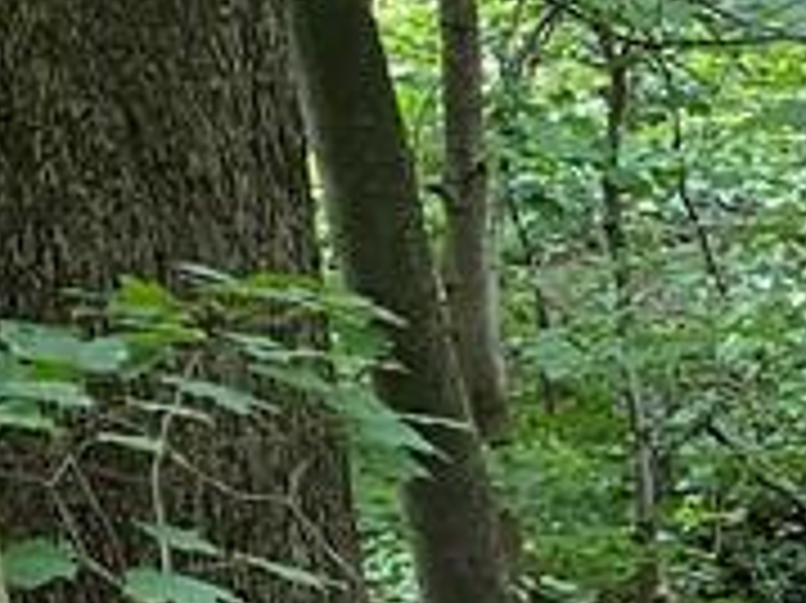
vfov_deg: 9.9
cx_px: 1765
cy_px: 486
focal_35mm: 149
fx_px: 3467
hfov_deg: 11.5
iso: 125
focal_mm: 4.25
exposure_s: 1/96
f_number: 1.8
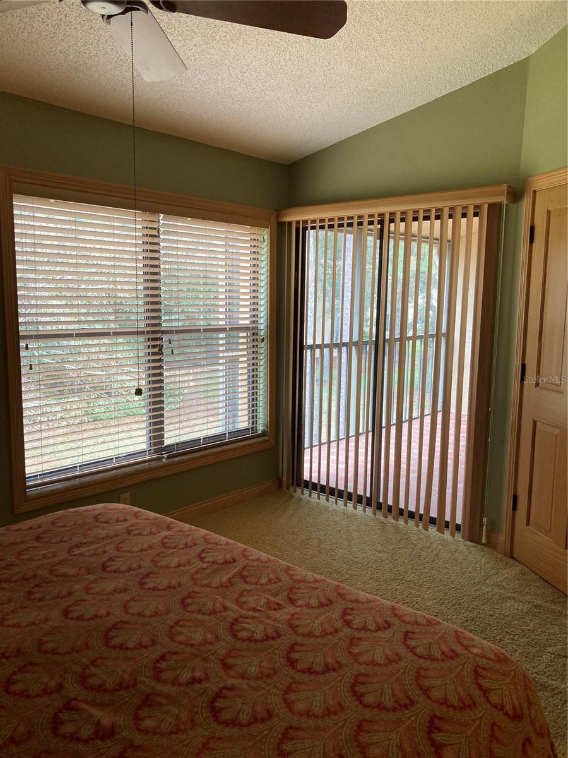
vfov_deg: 63.4
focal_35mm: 28
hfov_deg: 49.7
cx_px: 284
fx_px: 613
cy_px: 379
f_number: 1.8
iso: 100
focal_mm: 3.99
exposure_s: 1/60
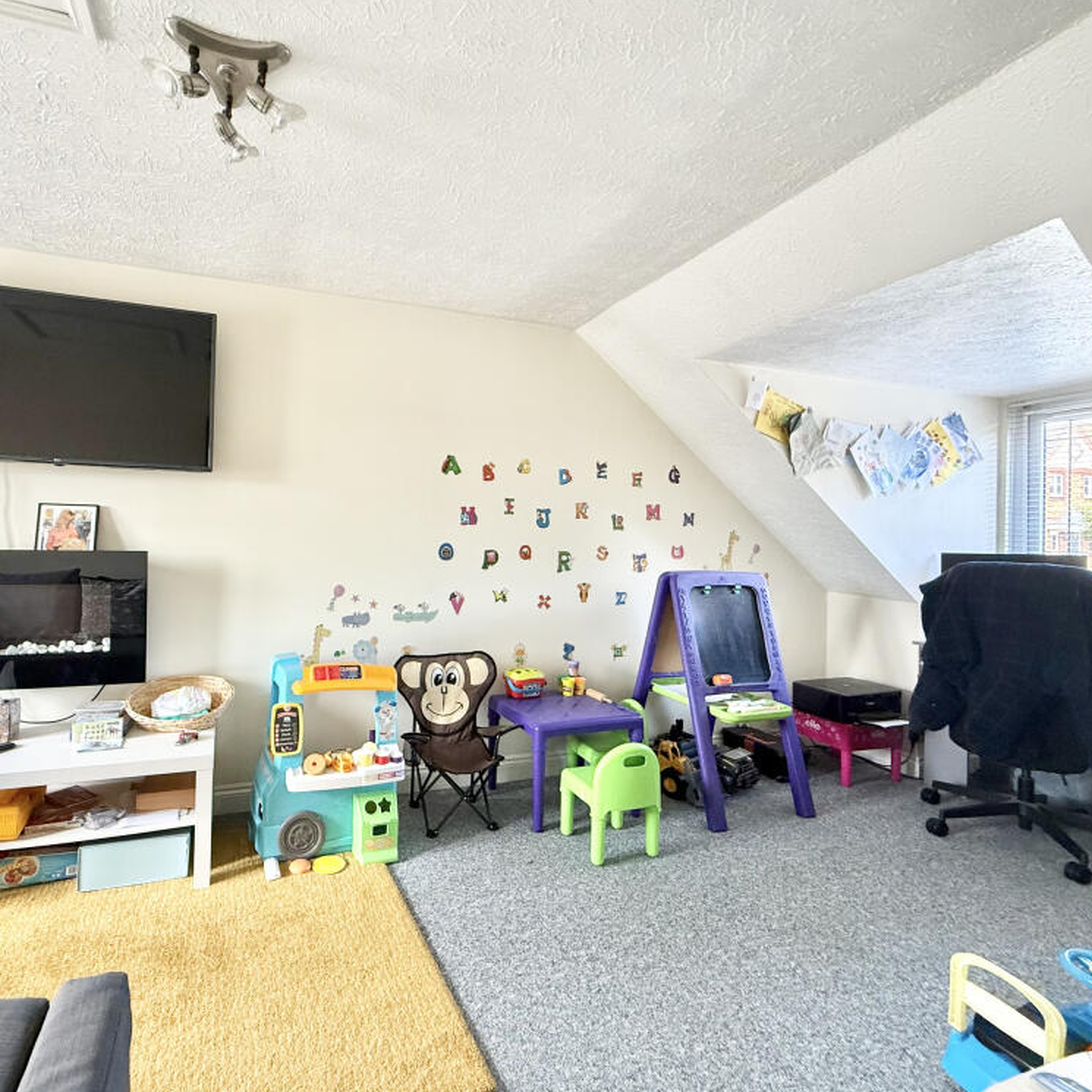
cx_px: 422
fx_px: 607
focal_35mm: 17
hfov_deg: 82.7
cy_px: 534
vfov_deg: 84.0
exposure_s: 1/73
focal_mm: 2.22
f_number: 2.2
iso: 320
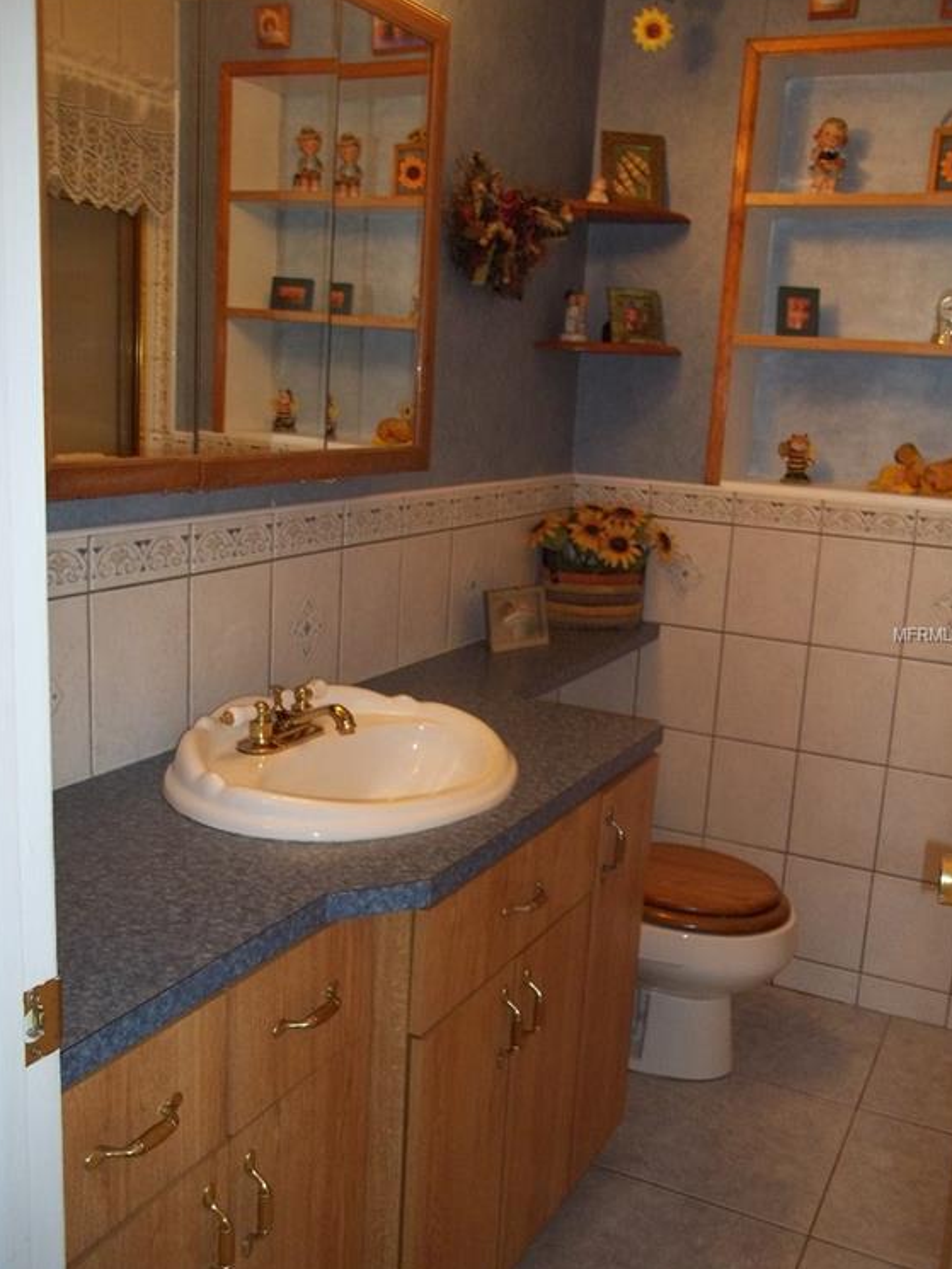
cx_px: 480
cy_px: 635
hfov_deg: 43.0
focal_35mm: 33
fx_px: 1210
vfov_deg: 55.3
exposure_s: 1/30
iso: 160
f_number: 2.9
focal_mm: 5.7
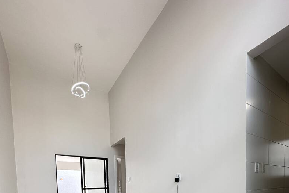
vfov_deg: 49.5
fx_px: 161
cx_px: 147
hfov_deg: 84.0
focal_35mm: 20
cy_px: 196
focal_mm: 2.22
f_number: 2.2
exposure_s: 1/120
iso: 50
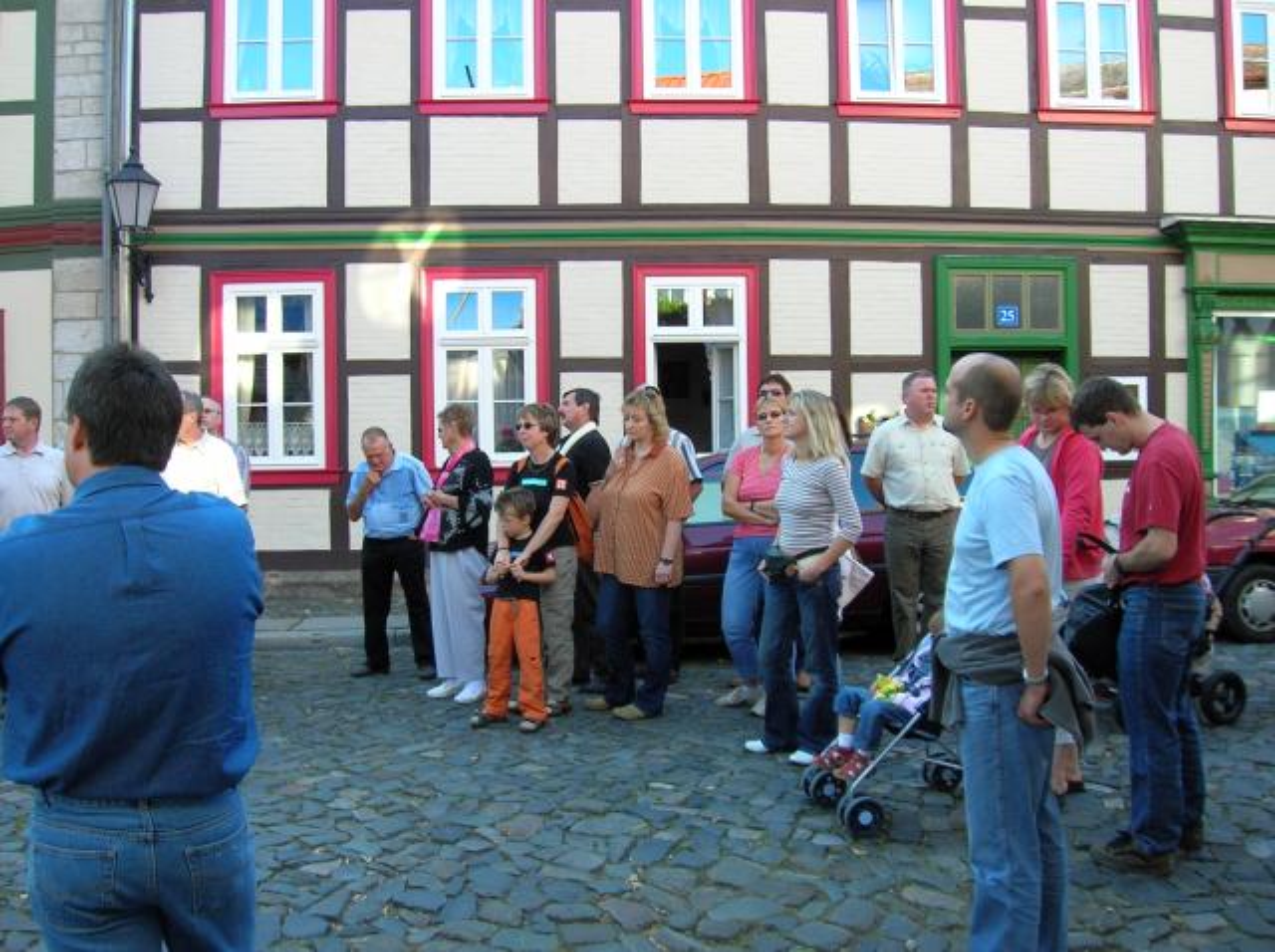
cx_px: 638
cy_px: 476
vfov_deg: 41.7
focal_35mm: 34
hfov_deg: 54.0
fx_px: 1250
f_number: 4.9
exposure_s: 1/25.6
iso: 50
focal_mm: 5.7
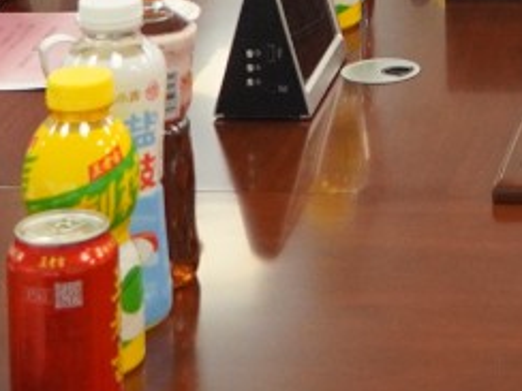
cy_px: -519
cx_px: 781
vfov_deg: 8.1
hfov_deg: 11.2
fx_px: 2564
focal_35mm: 170
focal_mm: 18
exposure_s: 1/160
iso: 1000
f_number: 4
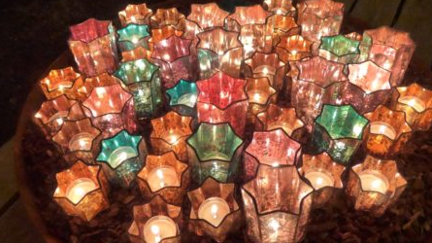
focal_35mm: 35
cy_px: 119
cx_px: 219
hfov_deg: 56.6
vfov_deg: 33.7
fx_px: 401
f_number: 2
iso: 1600
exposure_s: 1/200
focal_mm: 6
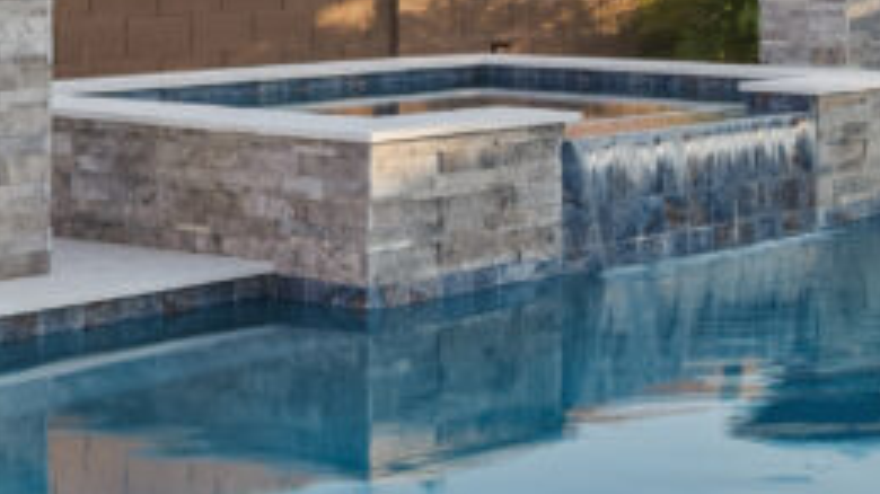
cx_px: 833
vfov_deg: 11.9
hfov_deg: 21.0
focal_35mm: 99
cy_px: -105
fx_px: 2309
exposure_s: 1/25
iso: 100
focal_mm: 24
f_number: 8
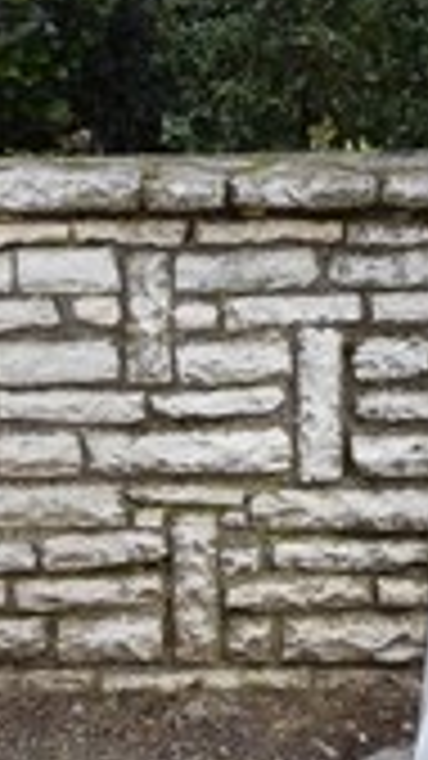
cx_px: 806
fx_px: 2725
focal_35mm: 135
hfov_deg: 8.6
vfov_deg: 15.7
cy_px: 63
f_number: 8
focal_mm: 18
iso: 250
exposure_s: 1/250
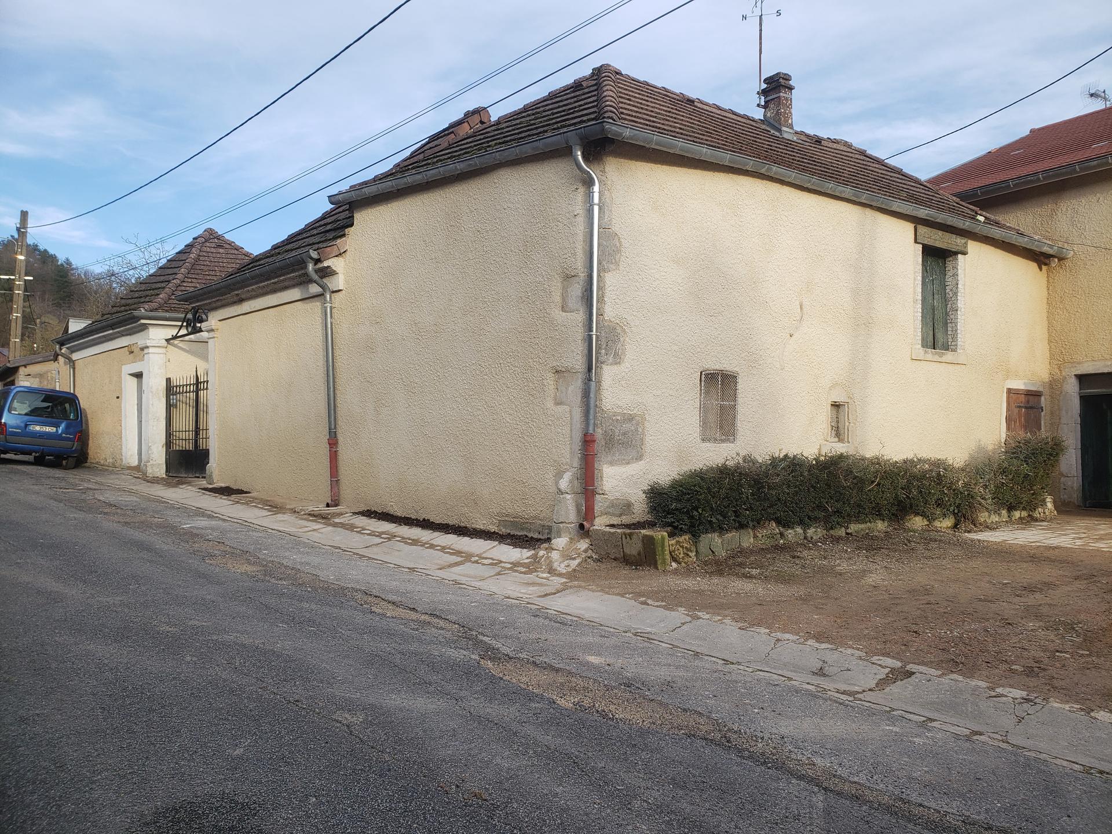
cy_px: 417
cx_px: 556
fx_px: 835
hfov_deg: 67.3
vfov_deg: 53.1
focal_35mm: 26
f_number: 2.4
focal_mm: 4.3
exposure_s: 1/301
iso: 50
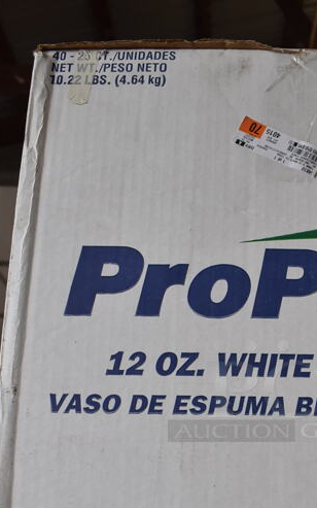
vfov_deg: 38.4
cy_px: 388
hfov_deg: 24.6
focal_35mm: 51
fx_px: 705
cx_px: 283
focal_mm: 18
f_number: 5.6
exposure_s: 1/125
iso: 400
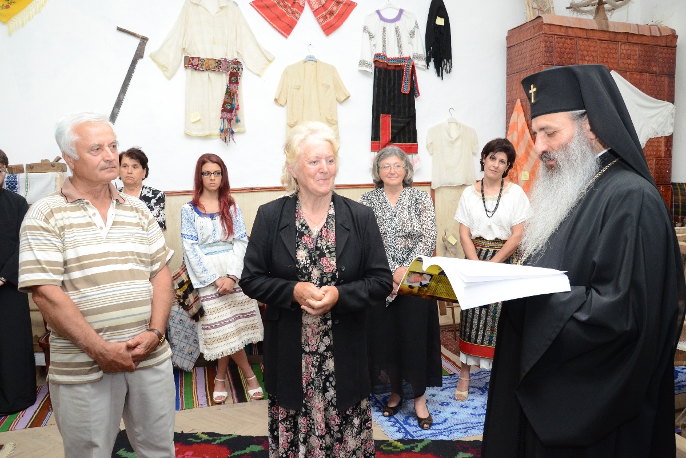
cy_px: 229
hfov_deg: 67.4
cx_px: 343
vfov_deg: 47.9
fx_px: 514
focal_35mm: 27
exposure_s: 1/100
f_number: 5
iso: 1600
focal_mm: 18
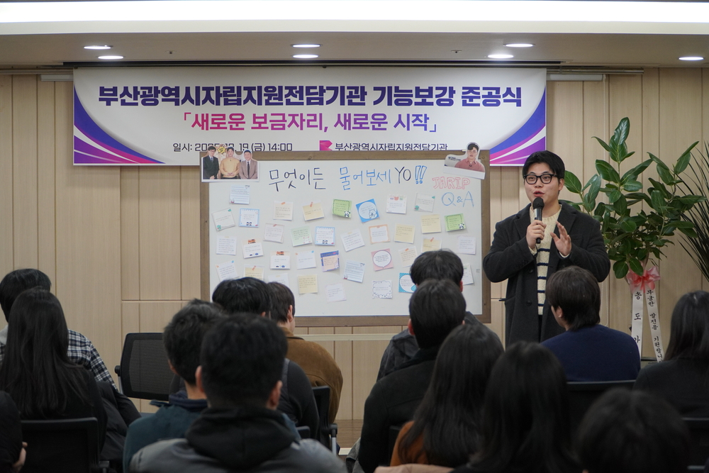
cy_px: 236
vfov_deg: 16.9
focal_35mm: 81
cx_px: 354
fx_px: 1595
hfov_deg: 25.1
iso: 800
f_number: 4
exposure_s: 1/160
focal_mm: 54
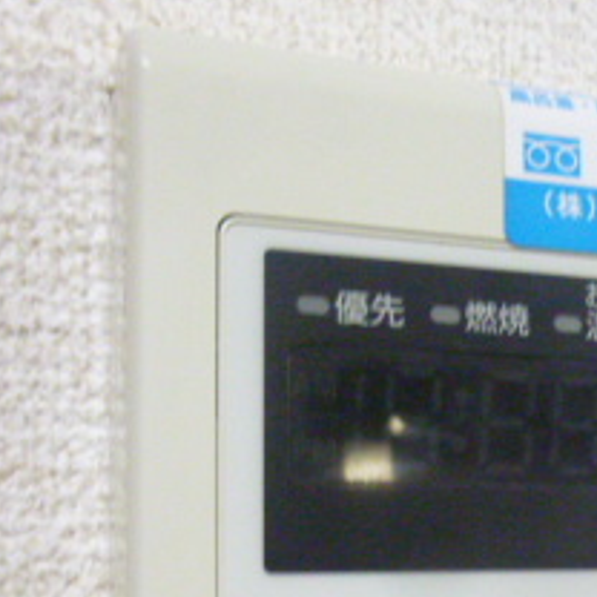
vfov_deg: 24.7
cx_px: 620
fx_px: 1327
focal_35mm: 68
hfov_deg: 24.1
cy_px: 531
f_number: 3.1
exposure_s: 1/30
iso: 800
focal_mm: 4.5
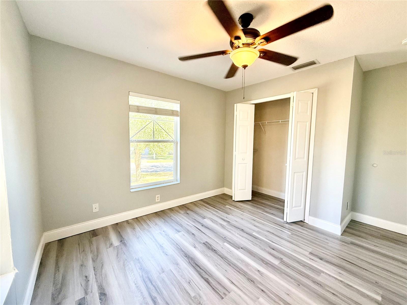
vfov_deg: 85.7
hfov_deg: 102.1
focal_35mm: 14
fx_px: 165
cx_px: 204
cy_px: 152
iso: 125
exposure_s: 1/99
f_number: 2.2
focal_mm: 2.22
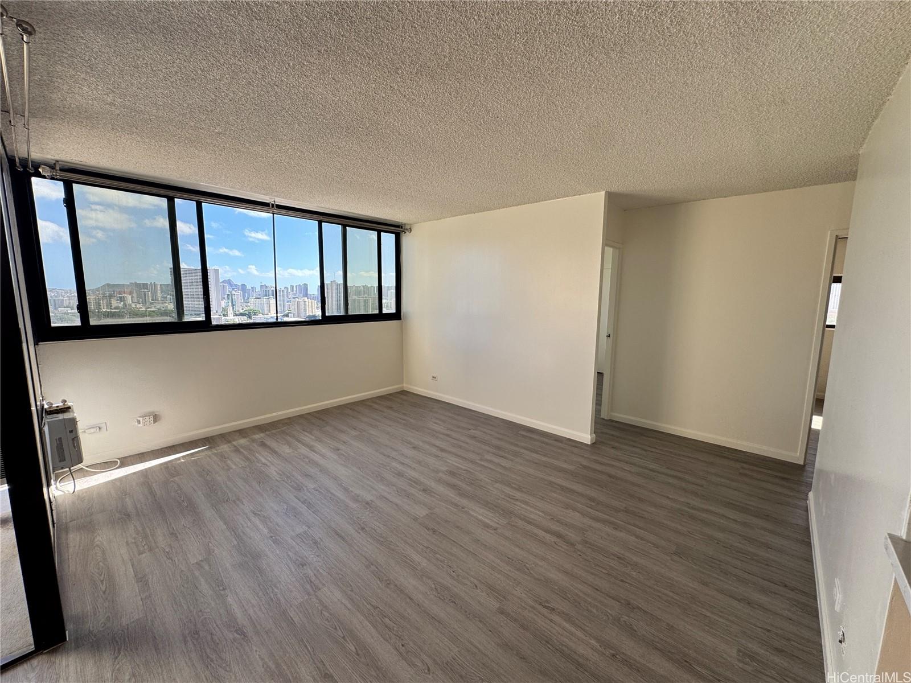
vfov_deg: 85.7
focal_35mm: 14
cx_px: 456
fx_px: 368
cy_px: 342
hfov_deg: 102.1
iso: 40
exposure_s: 1/298
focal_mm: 2.22
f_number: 2.2
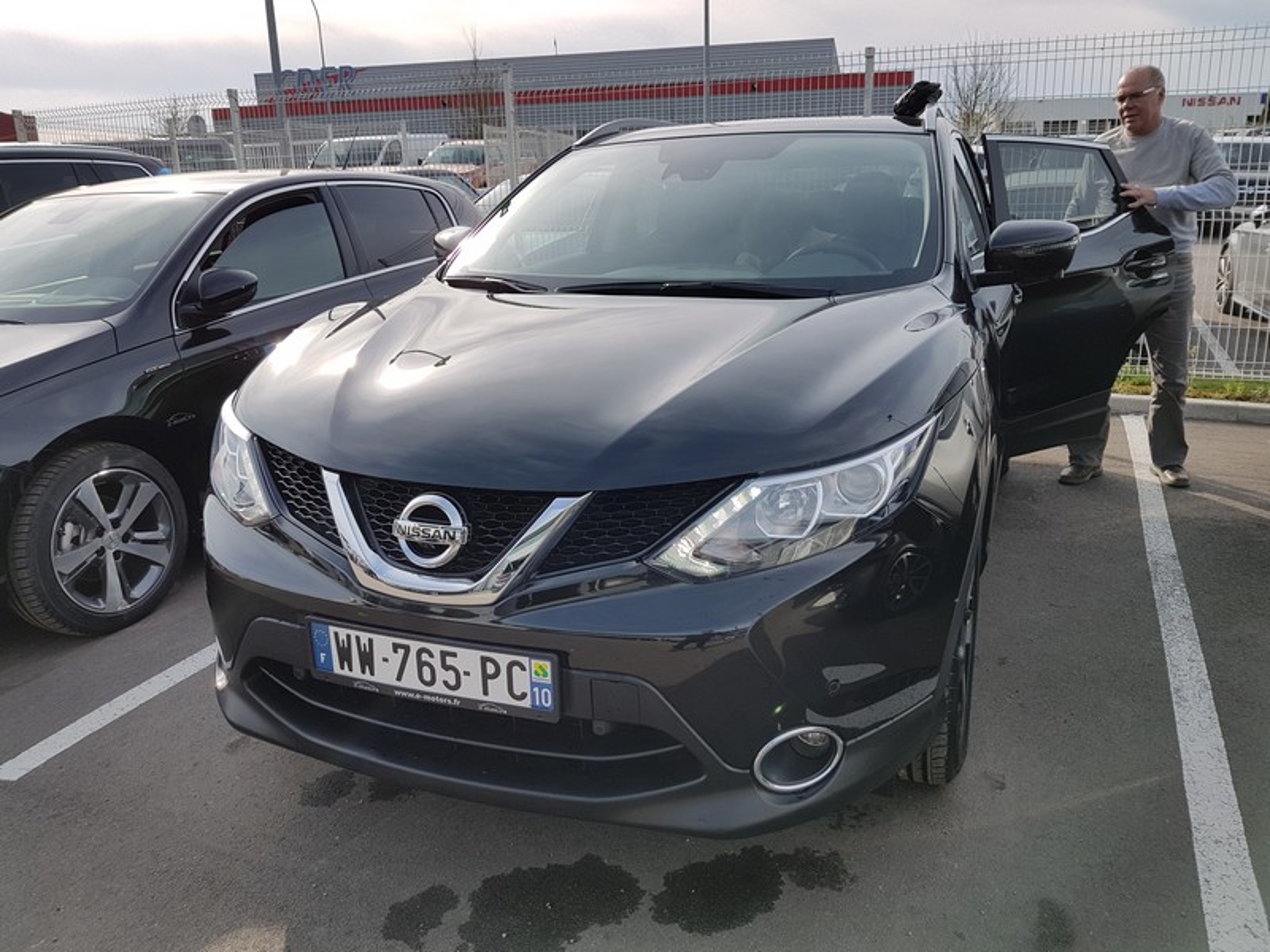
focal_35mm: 26
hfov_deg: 67.3
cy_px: 476
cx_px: 635
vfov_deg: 53.1
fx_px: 954
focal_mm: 4.2
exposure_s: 1/2040
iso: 40
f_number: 1.7
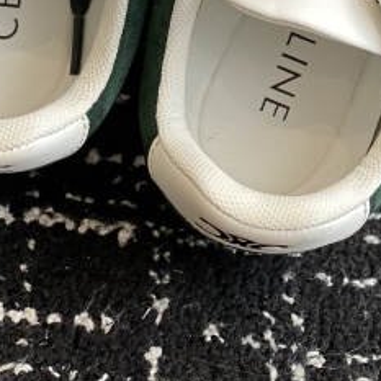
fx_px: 1967
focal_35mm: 158
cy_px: -240
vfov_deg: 10.6
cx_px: 203
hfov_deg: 11.1
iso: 20
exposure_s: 1/122
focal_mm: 6
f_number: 2
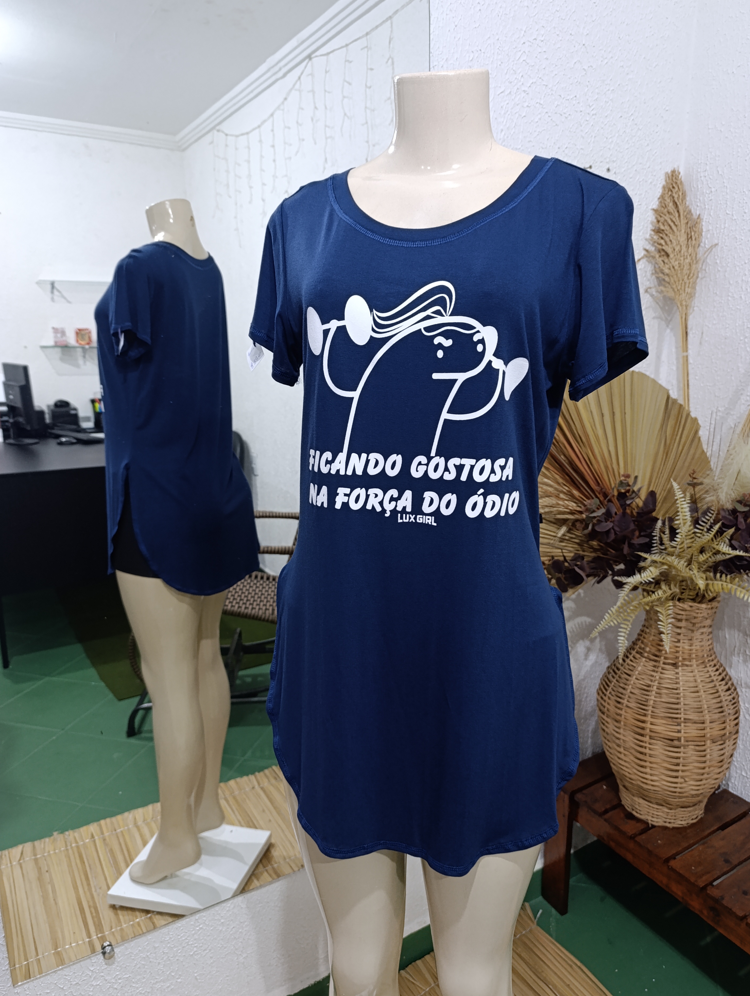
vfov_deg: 69.3
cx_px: 386
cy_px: 506
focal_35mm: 25
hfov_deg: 55.0
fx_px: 720
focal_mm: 6.14
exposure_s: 1/24
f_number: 1.6
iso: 1250
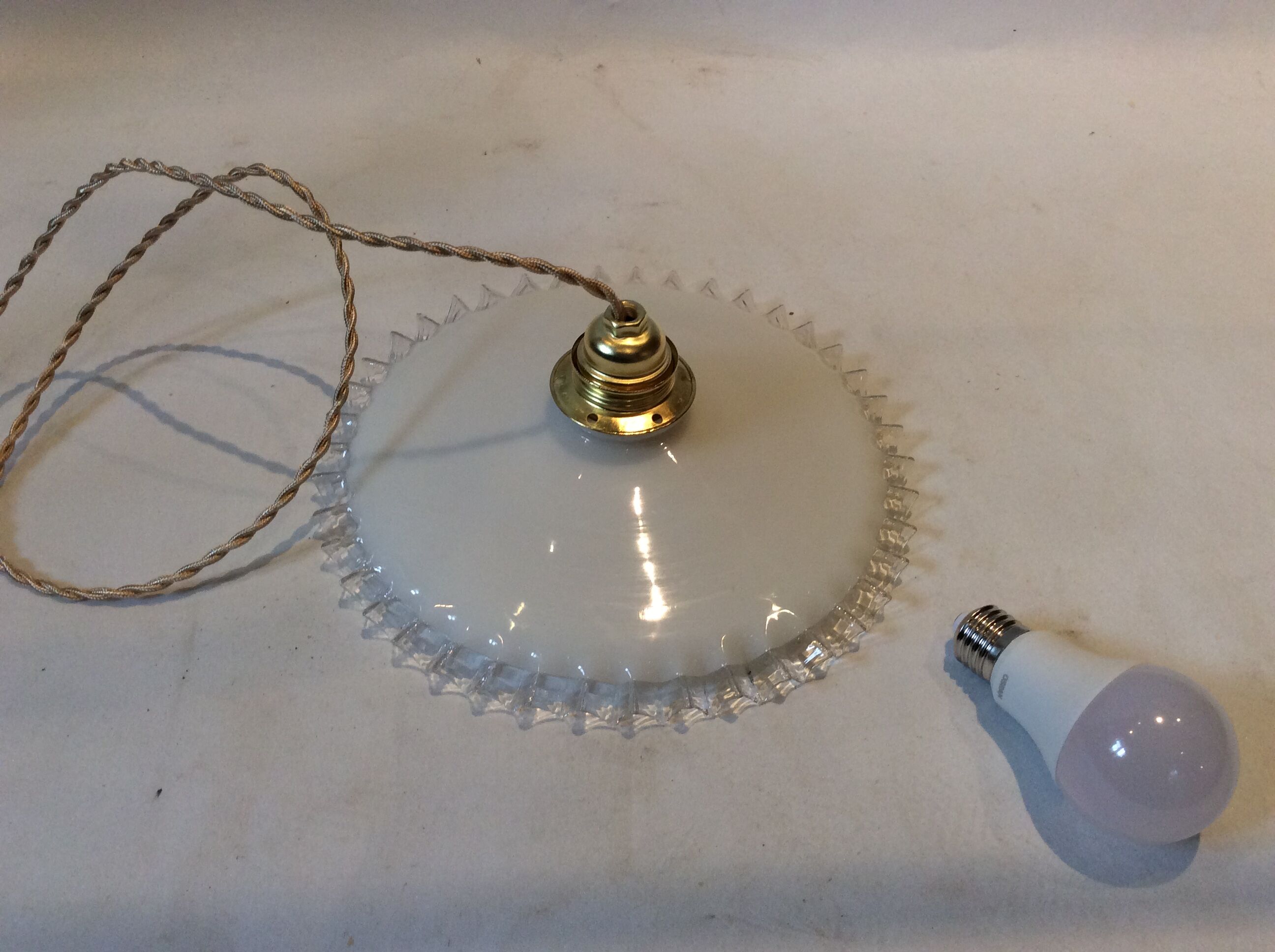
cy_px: 476
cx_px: 638
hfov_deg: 56.9
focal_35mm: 32
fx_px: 1177
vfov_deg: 44.1
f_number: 2.4
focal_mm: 3.3
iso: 80
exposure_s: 1/25
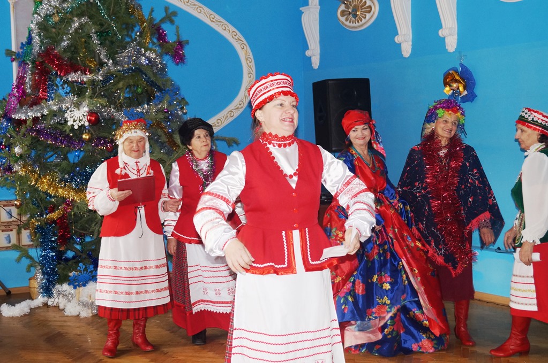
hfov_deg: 37.9
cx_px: 274
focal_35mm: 52
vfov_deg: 25.7
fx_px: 798
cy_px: 182
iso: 640
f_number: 5
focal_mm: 35
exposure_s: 1/60
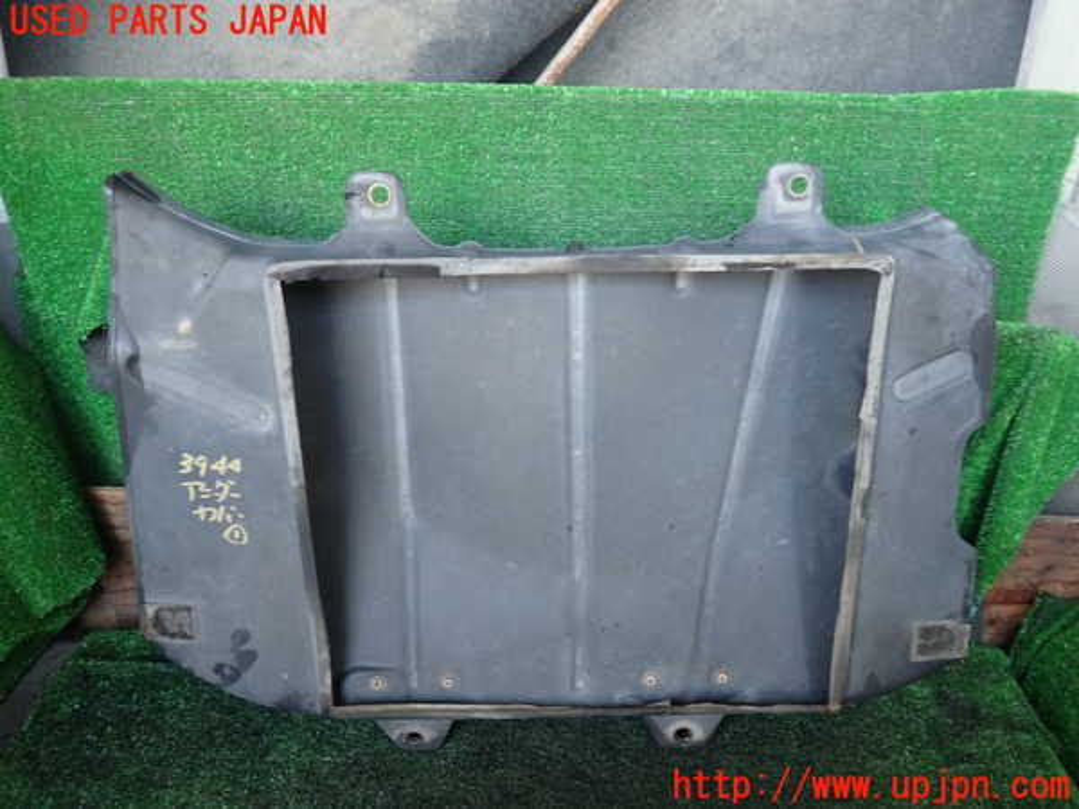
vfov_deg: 46.8
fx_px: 935
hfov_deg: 60.0
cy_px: 404
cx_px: 540
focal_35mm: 30
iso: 200
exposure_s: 1/40
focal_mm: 5.4
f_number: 2.3
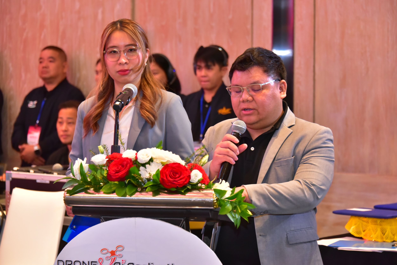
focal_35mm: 125
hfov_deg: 16.4
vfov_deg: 11.0
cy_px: 132
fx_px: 1379
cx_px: 198
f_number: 6.3
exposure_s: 1/125
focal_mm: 125
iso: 5000
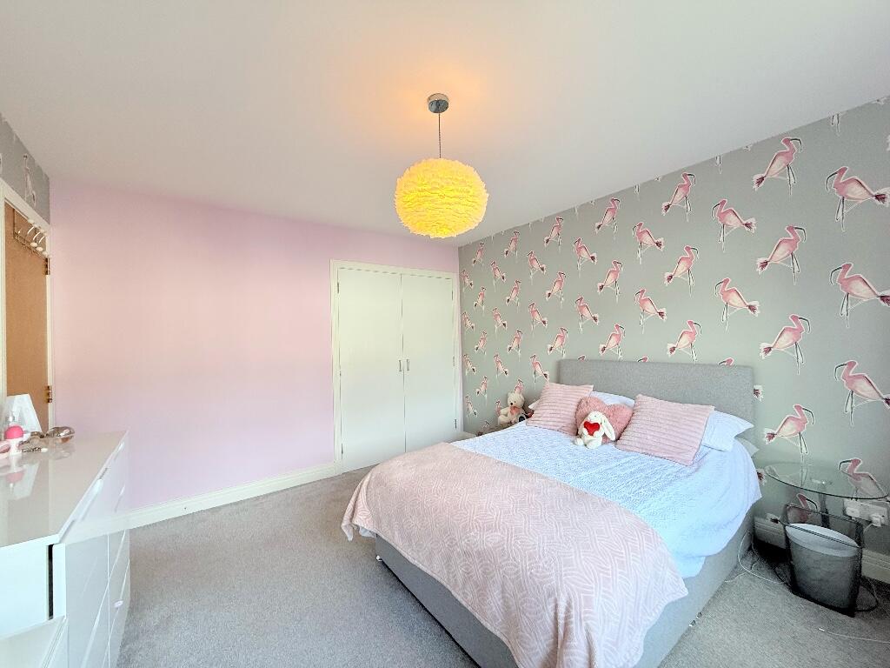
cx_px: 445
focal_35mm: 14
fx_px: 360
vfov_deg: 85.7
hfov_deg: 102.1
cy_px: 334
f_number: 2.2
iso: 160
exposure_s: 1/100
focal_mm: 2.22
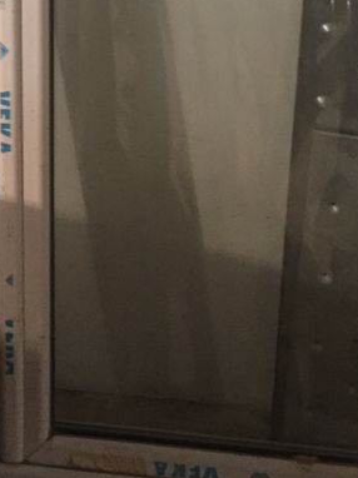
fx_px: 1049
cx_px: 45
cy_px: 16
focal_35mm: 76
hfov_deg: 19.1
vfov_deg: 24.7
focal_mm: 4.15
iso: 250
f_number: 2.2
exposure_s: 1/17
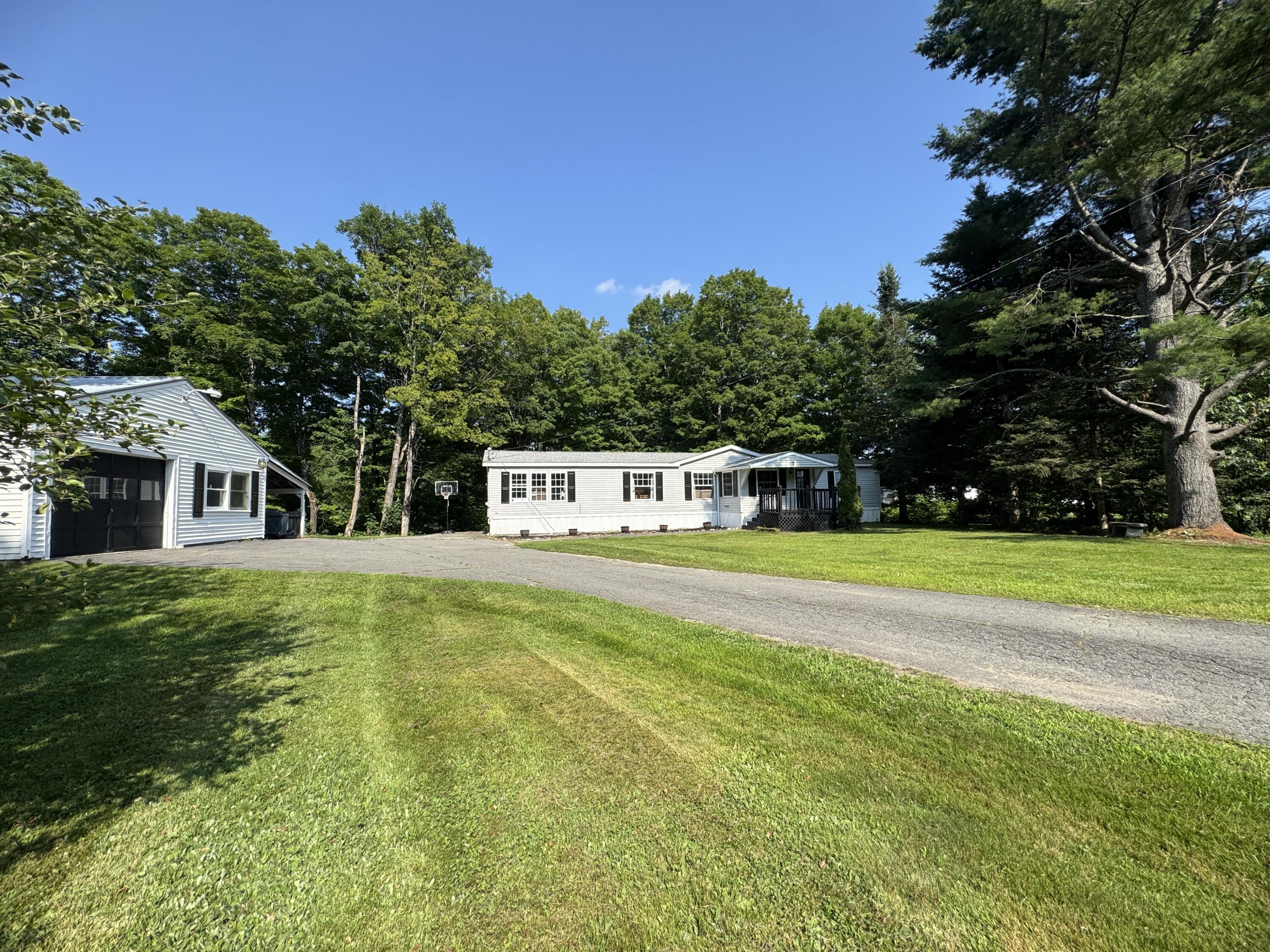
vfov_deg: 85.7
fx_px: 514
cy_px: 476
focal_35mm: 14
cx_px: 635
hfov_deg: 102.1
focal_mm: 2.22
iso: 50
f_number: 2.2
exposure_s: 1/1063
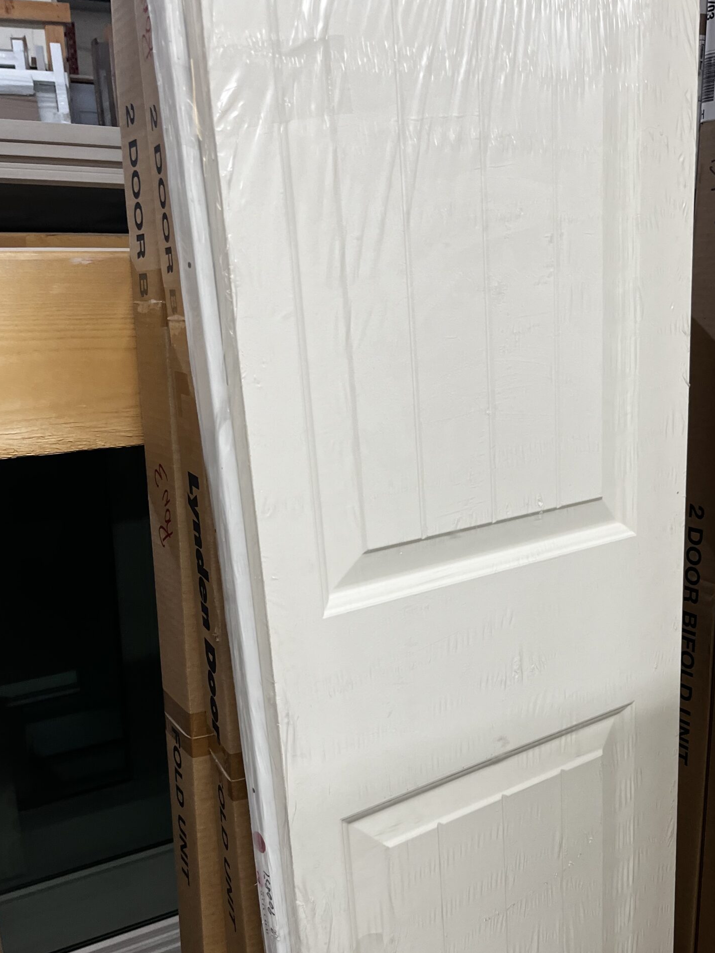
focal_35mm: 35
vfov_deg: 52.1
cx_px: 454
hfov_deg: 40.4
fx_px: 964
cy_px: 590
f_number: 1.6
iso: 125
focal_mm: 5.1
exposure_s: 1/116
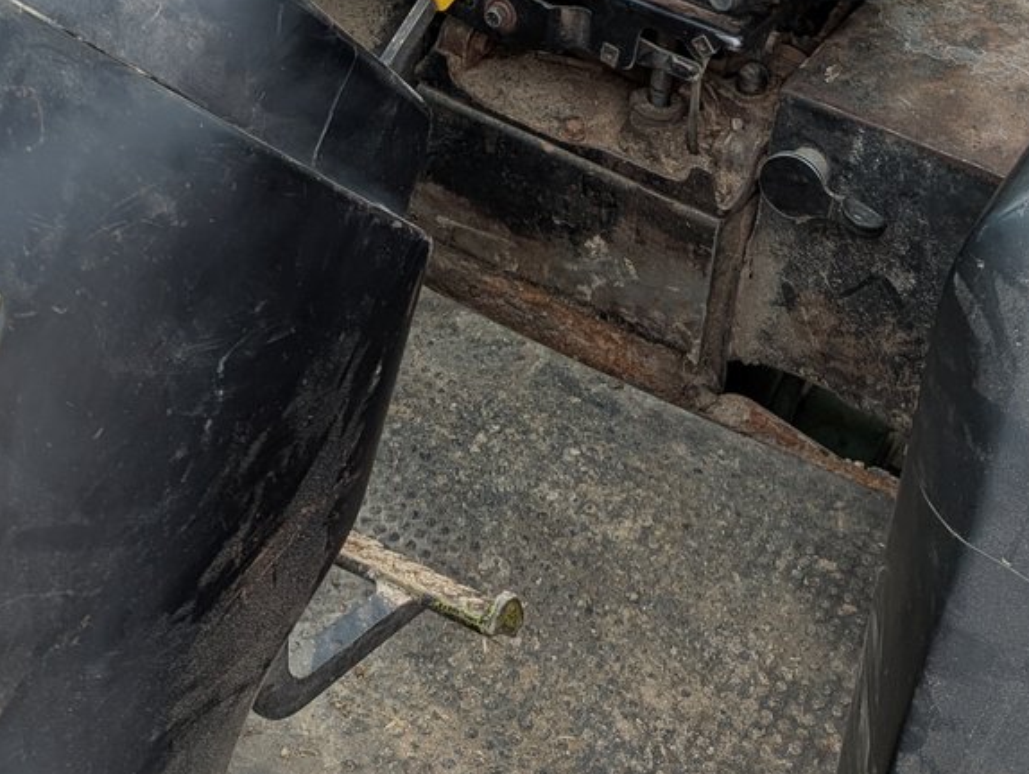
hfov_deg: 30.7
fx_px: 1875
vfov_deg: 21.2
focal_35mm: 63
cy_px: -232
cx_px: 542
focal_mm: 6.81
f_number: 1.85
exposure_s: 1/898
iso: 39
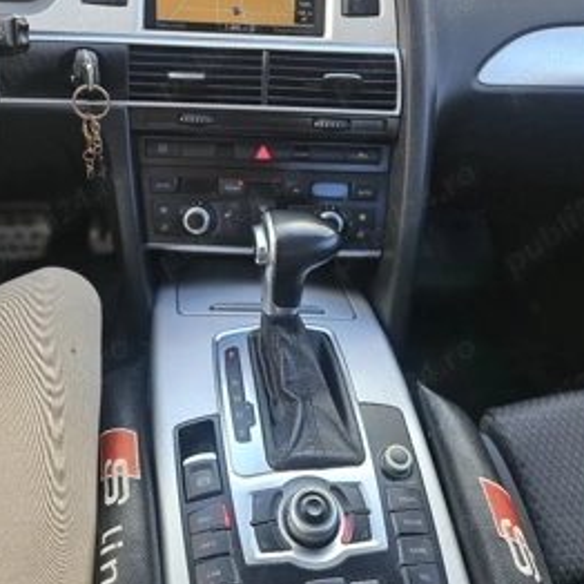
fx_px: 592
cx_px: 274
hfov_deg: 52.5
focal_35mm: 31
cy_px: 245
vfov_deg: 52.3
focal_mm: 5.4
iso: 80
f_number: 1.8
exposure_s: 1/192
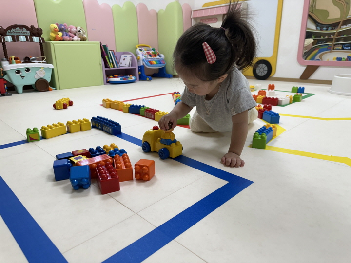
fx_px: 243
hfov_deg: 71.6
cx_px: 176
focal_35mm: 24
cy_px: 132
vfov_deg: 56.8
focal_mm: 6.86
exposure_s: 1/120
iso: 80
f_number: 1.78
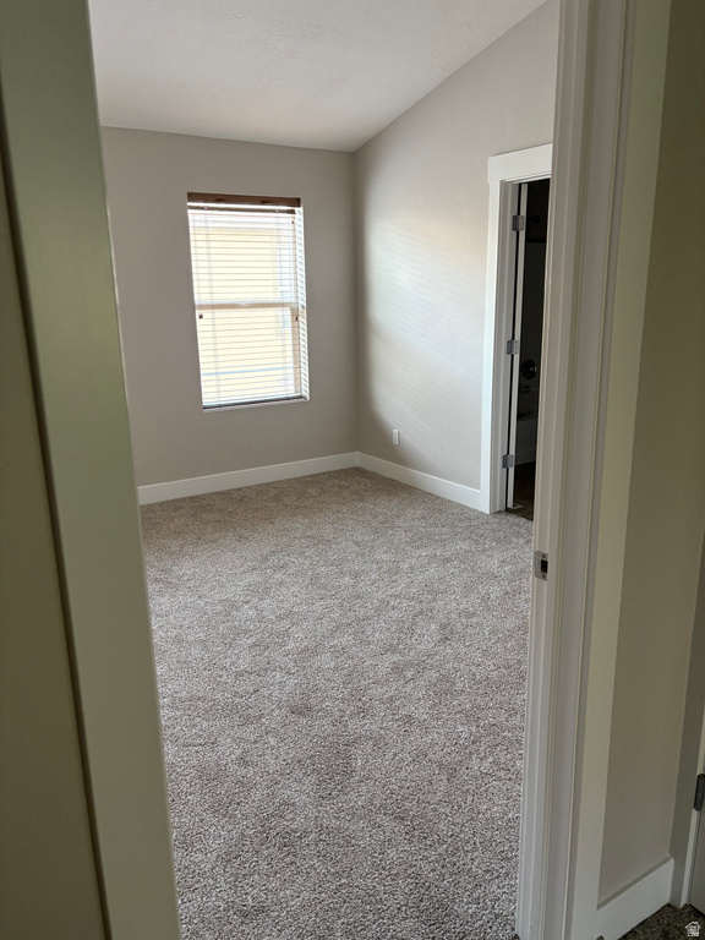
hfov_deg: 53.1
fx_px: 706
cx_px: 352
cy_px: 470
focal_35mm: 26
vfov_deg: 67.3
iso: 200
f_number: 1.6
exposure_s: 1/60
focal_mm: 5.96
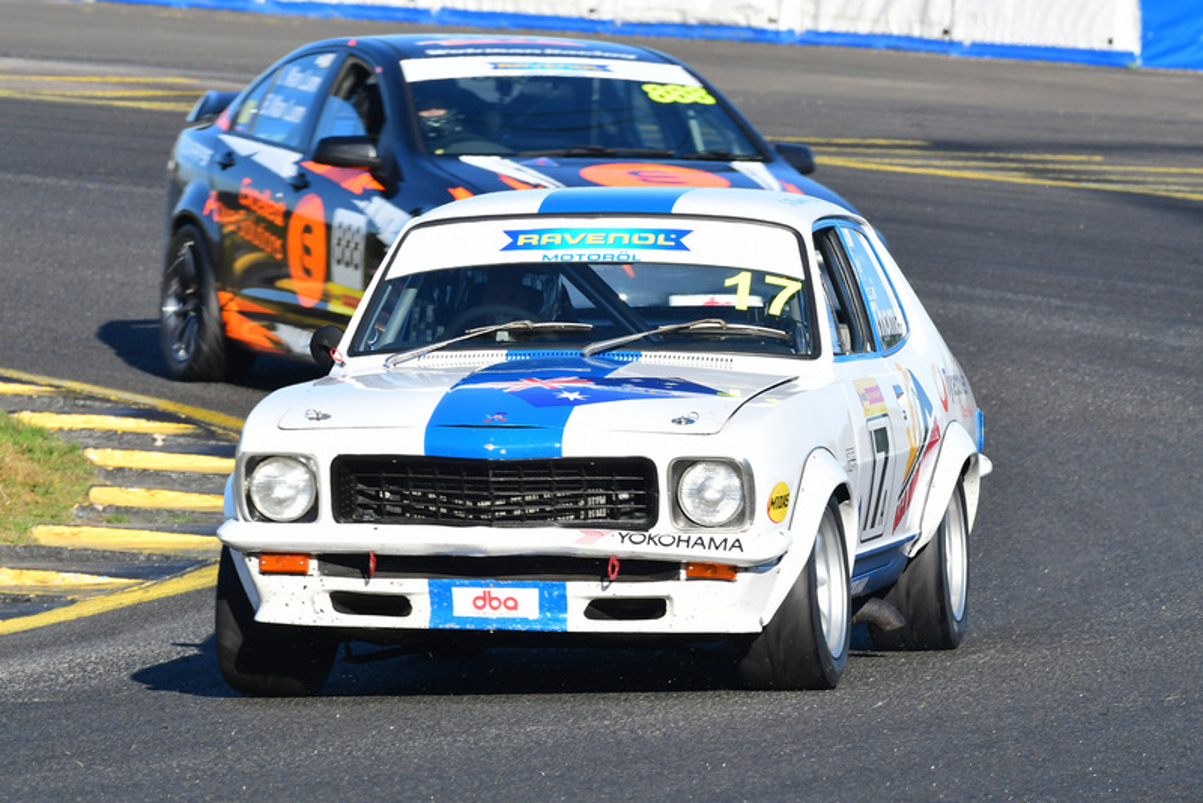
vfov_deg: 3.1
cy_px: 402
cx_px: 602
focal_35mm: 450
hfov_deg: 4.6
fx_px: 15042
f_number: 11
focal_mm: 300
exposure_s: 1/400
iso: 500
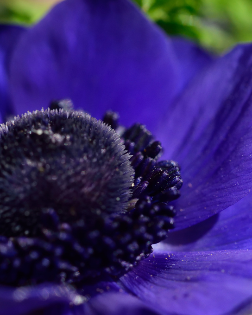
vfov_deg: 8.7
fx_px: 2074
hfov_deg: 7.0
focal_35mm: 223
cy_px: 158
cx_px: 158
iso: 800
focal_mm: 105
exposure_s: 1/2000
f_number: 11
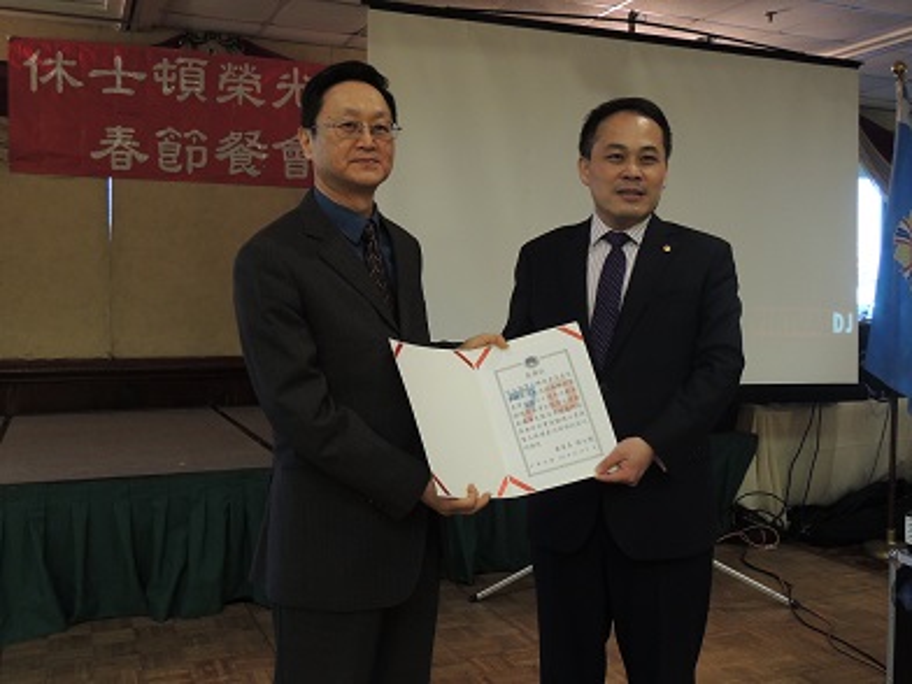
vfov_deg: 40.7
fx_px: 922
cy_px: 342
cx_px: 456
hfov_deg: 52.6
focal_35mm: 35
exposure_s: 1/25
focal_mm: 6.2
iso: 400
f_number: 3.3
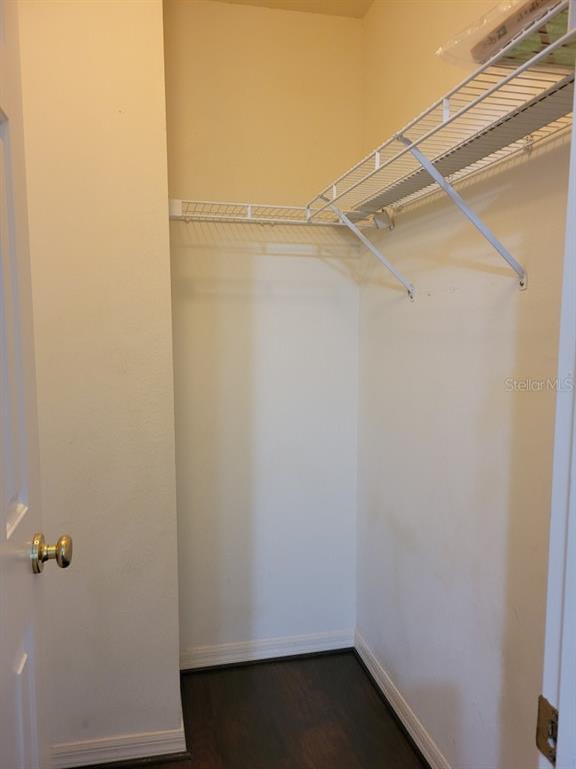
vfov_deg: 67.3
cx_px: 288
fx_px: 577
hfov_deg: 53.1
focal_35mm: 26
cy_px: 384
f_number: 1.8
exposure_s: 1/40
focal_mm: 5.4
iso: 320
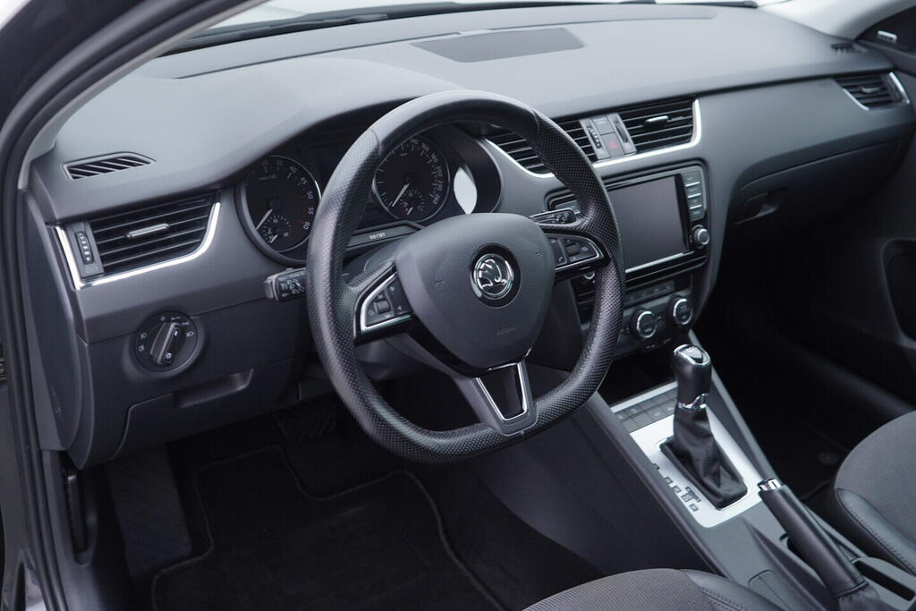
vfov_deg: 36.9
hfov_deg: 53.1
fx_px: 916
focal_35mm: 36
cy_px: 306
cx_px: 458
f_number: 2.8
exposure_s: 1/40
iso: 160
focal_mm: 24
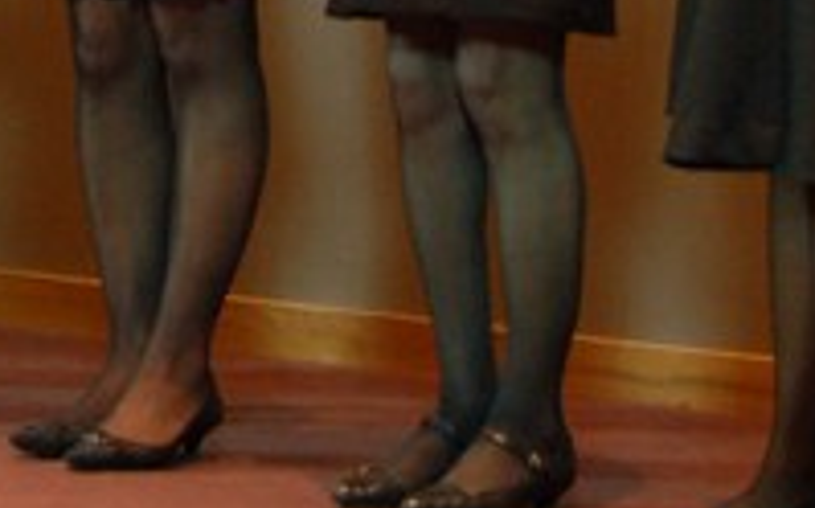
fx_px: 5726
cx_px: -188
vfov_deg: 5.0
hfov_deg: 8.1
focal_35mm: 258
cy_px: -516
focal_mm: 42
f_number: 5.3
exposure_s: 1/8
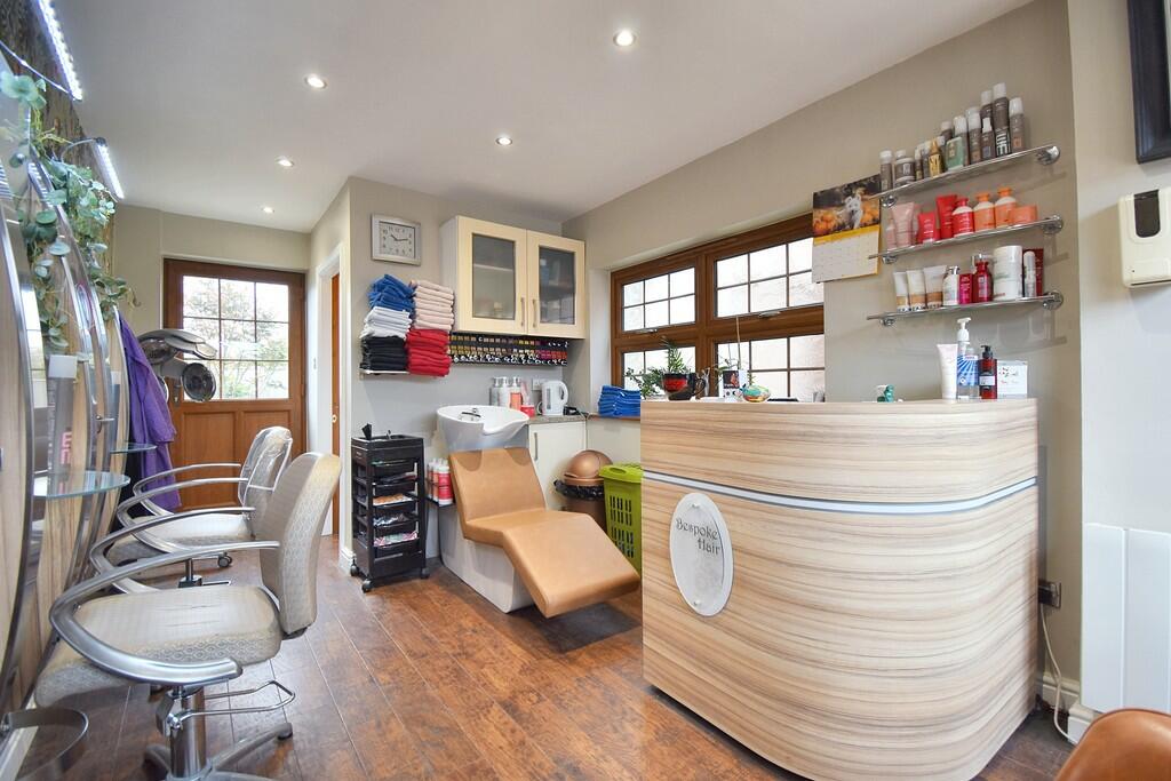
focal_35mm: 15
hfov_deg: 100.4
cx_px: 586
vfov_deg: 77.3
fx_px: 488
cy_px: 390
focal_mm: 10
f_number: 4.5
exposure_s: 1/15
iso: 160
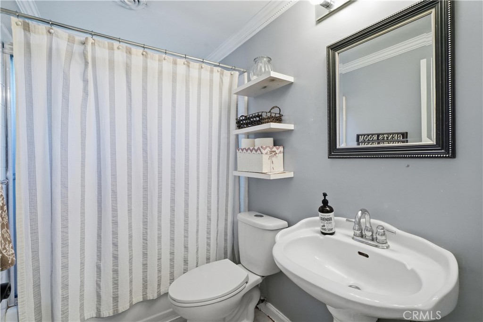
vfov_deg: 73.7
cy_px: 161
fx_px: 215
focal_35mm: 16
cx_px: 242
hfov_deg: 96.8
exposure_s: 1/30
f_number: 10
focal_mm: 16
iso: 1250
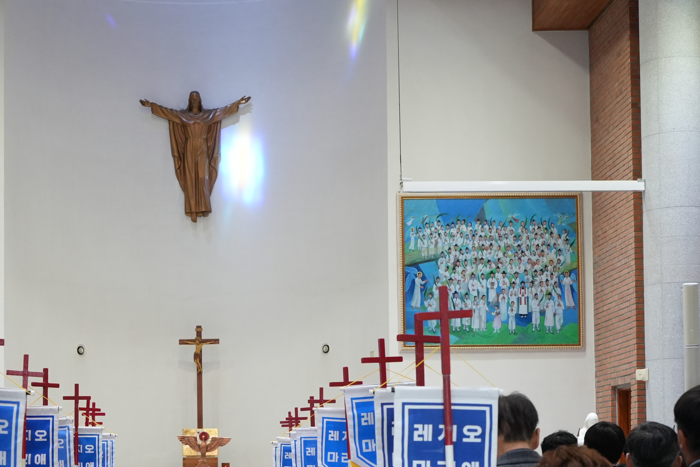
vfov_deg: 16.3
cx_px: 191
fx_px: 1614
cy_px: 401
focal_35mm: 83
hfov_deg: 24.3
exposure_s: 1/125
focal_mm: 45
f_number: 5
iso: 2500
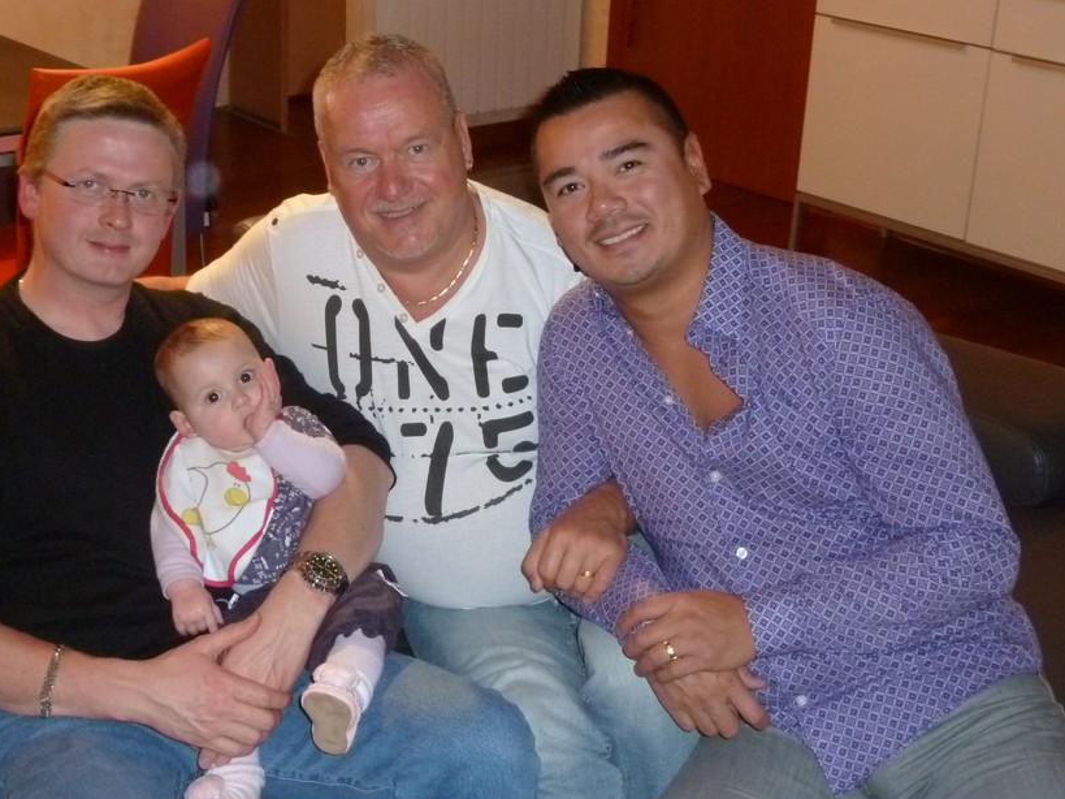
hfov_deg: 34.8
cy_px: 353
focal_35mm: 55
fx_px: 1692
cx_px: 408
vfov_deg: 26.5
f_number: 3.7
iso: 400
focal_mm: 7.3
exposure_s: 1/15
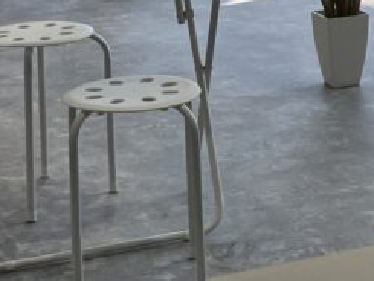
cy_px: -144
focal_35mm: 146
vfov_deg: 9.9
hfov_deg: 13.1
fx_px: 1578
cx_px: 461
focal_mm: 3.99
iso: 25
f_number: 1.8
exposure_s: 1/143
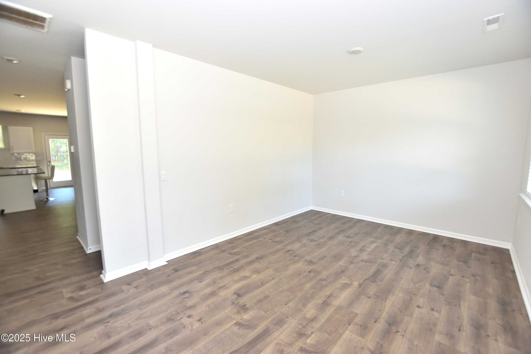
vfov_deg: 77.3
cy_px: 177
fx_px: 221
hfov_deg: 100.4
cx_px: 266
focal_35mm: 15
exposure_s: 1/60
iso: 1000
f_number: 3.5
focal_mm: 10
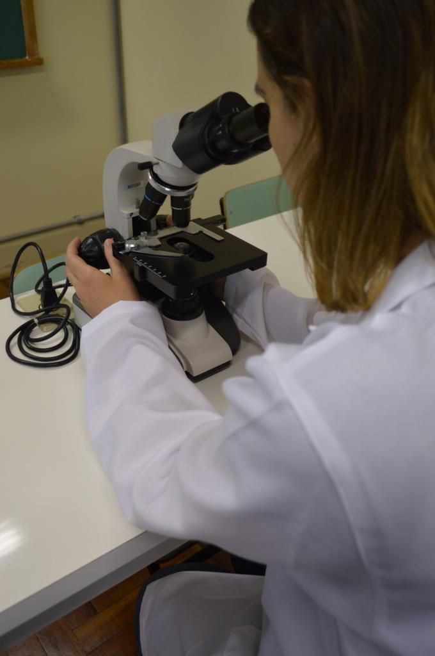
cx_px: 218
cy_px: 328
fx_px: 600
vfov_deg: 57.3
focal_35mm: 33
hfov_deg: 39.9
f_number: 3.8
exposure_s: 1/60
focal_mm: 22
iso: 400
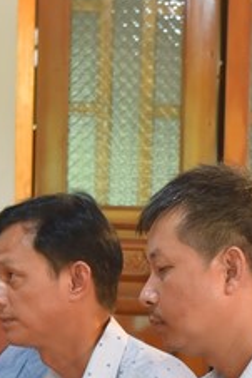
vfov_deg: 9.8
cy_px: 392
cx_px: 357
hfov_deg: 6.6
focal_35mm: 207
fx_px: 2170
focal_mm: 48
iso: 800
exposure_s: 1/80
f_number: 4
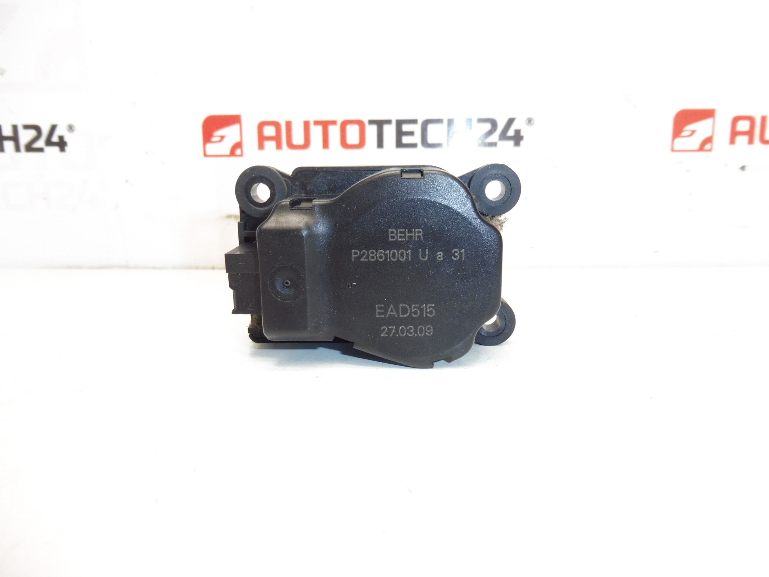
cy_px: 288
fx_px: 533
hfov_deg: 71.6
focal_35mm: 24
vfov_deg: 56.8
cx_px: 384
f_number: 3.5
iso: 200
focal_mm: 4.3
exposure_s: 1/60
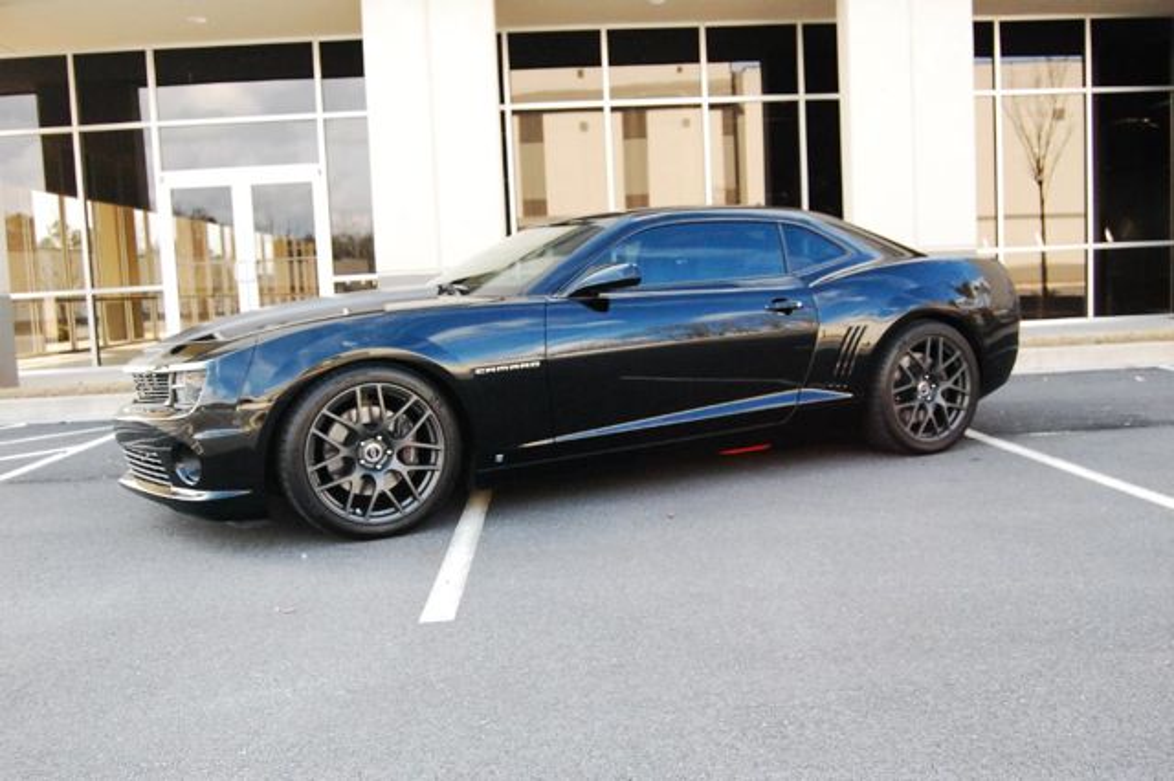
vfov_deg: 43.6
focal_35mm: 30
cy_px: 390
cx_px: 587
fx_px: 978
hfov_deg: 62.0
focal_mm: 20
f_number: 5.6
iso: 1600
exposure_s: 1/800
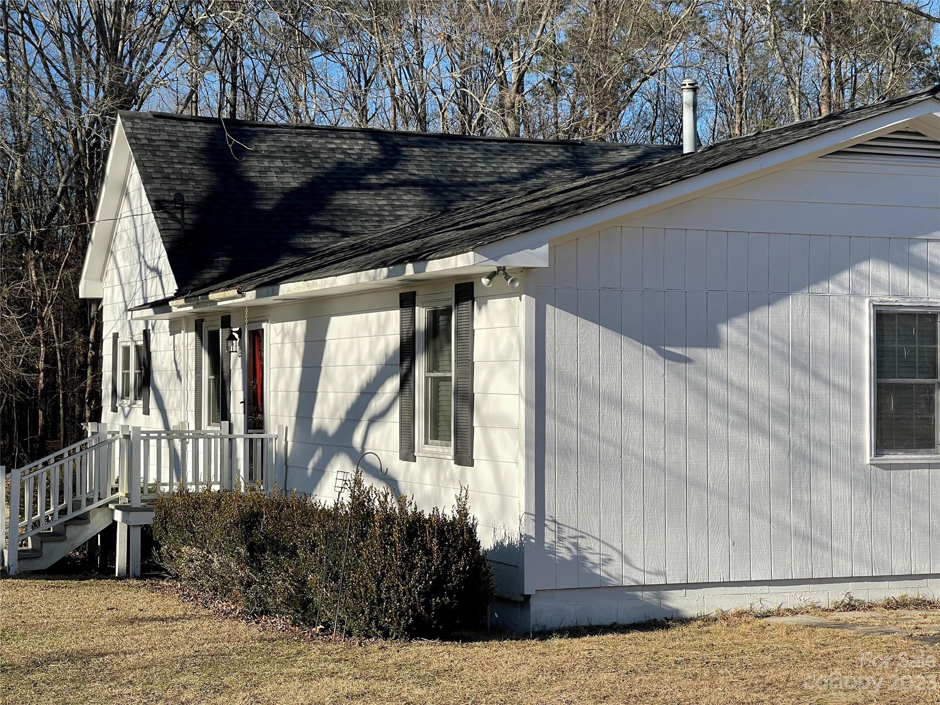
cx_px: 470
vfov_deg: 22.9
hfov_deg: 30.3
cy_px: 352
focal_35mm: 64
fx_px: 1738
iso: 20
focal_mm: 7.5
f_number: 2.2
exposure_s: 1/1167
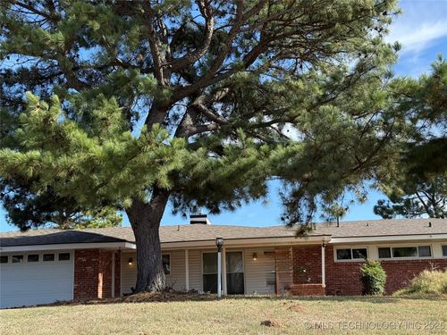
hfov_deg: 39.7
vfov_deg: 30.3
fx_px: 620
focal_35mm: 48
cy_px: 168
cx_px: 224
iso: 100
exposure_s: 1/1931
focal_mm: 6.76
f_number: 1.78
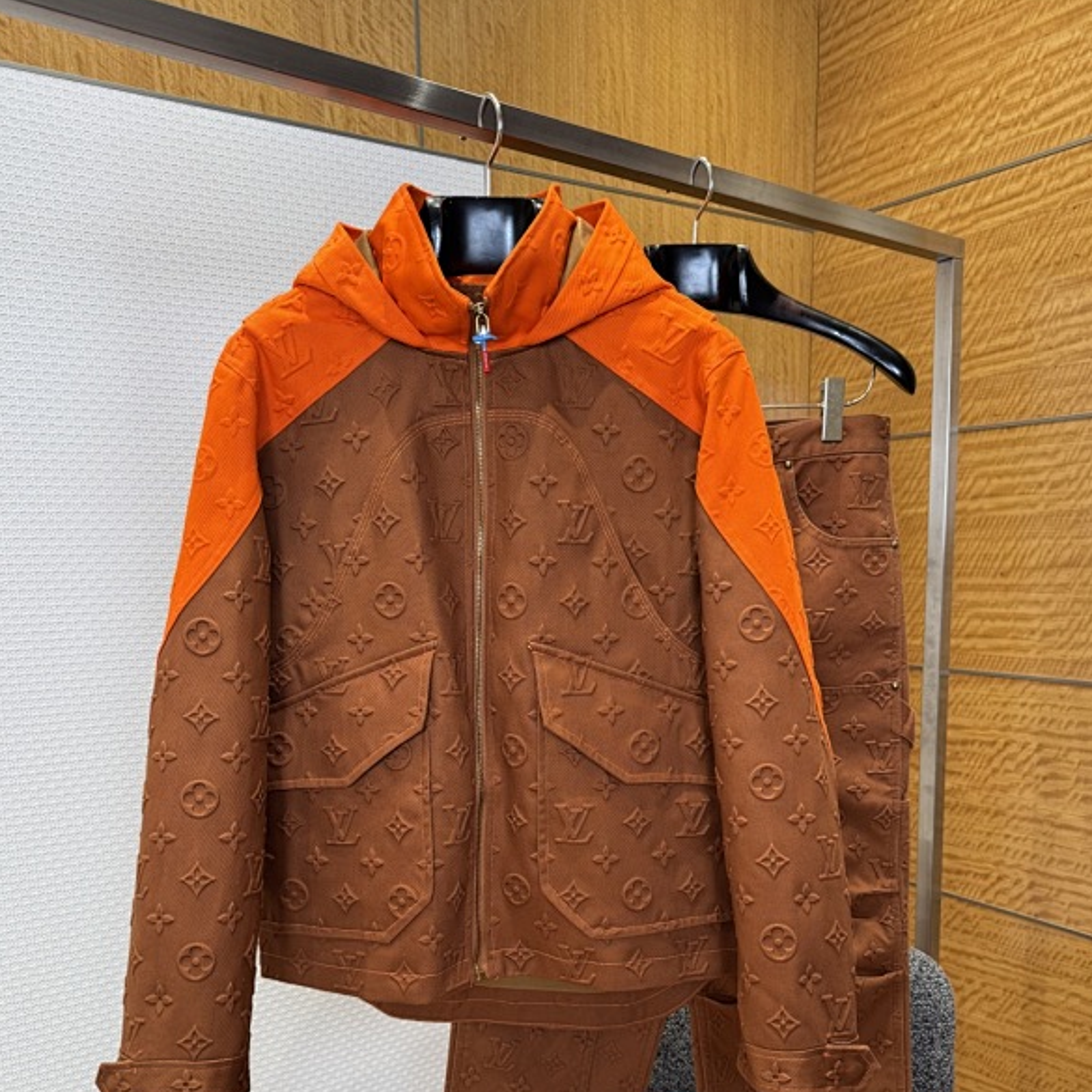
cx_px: 539
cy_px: 724
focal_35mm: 29
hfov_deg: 55.6
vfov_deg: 54.5
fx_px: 1035
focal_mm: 6.76
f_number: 1.78
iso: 125
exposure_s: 1/100
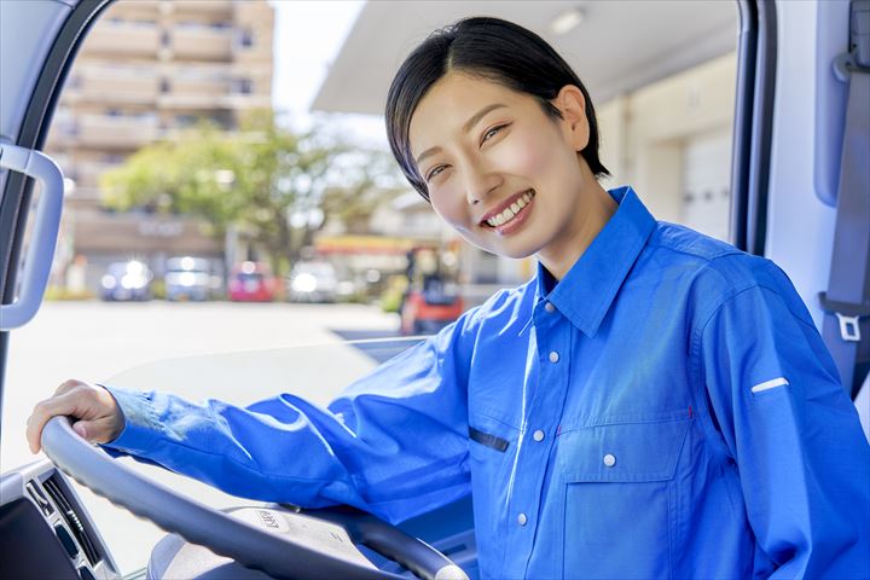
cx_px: 435
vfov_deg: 24.6
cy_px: 290
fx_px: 1329
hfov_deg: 36.2
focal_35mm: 55
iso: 100
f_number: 4.5
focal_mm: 55
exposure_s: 1/250
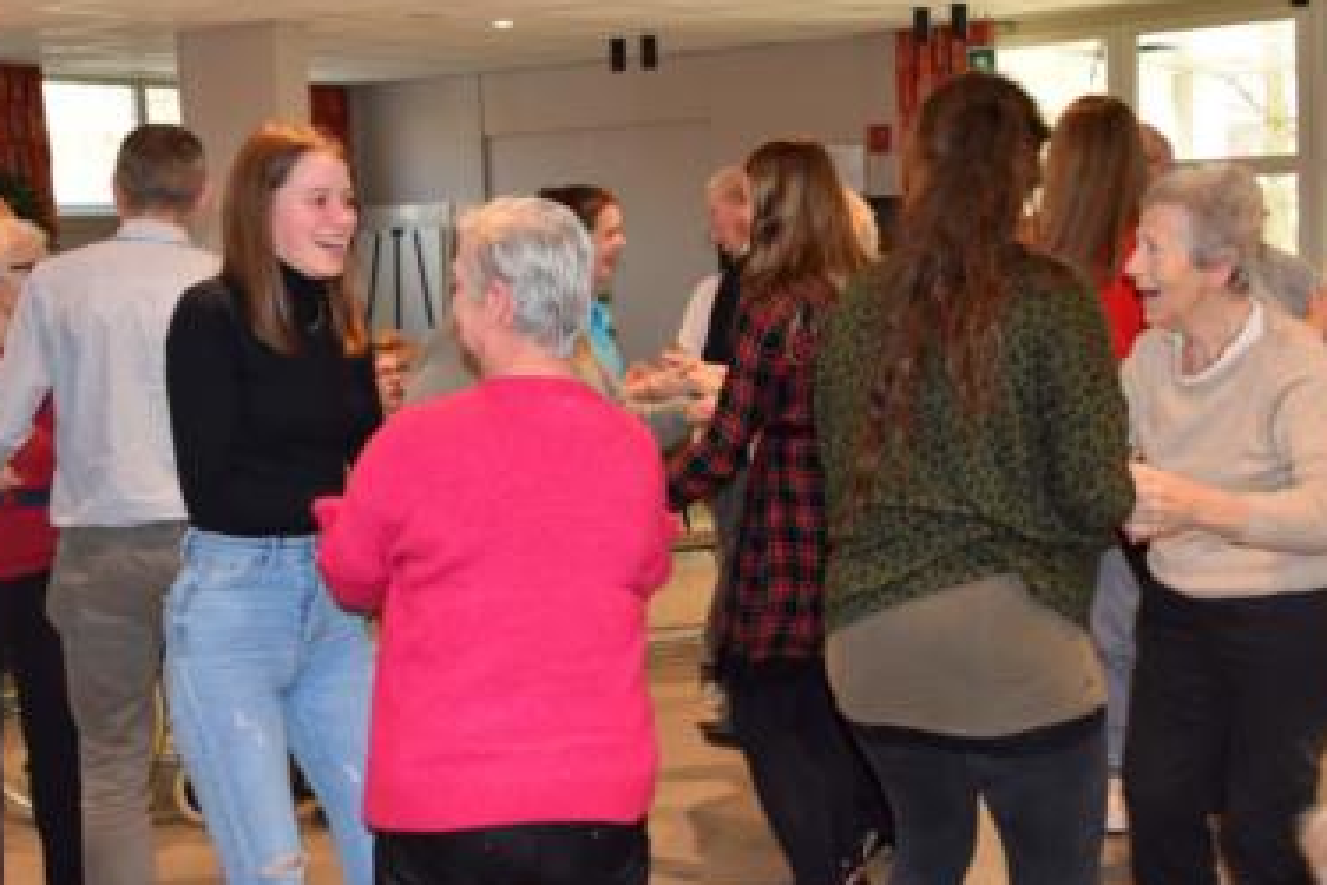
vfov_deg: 25.9
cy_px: 324
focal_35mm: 52
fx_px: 1917
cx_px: 605
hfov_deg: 38.2
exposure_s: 1/100
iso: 800
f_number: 5
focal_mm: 26
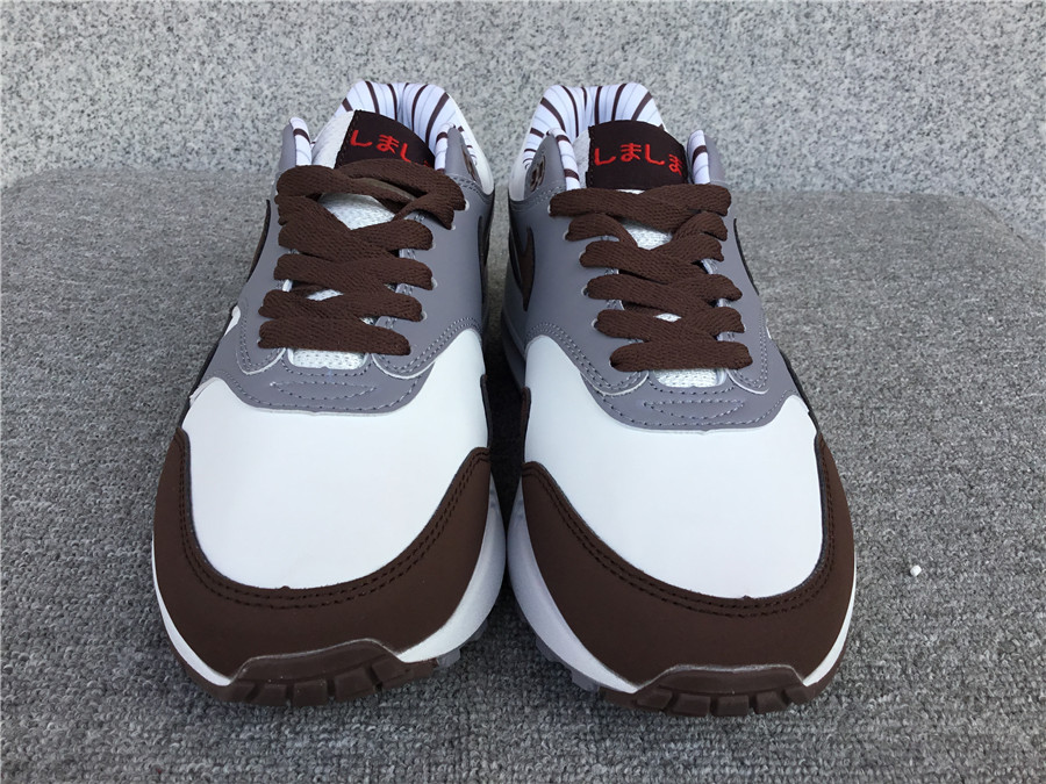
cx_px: 523
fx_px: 937
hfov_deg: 58.4
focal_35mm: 31
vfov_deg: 45.4
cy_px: 392
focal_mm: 3.3
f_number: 2.4
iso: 25
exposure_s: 1/448
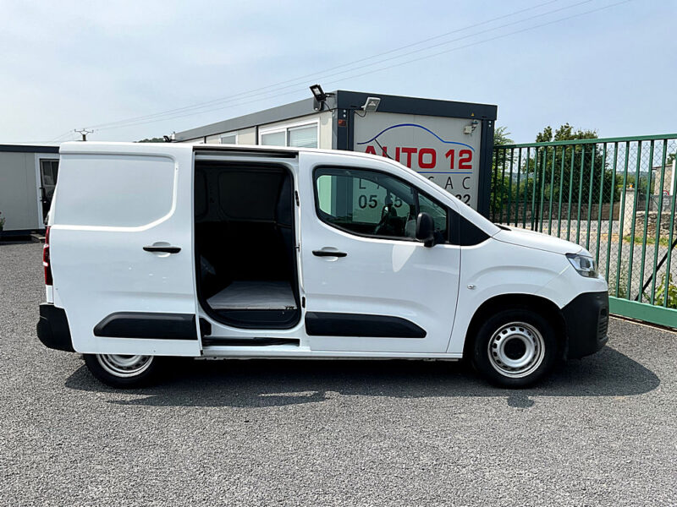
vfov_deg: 48.2
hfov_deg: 61.7
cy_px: 254
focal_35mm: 29
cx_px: 338
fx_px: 567
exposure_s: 1/1534
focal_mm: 3
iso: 25
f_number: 1.8
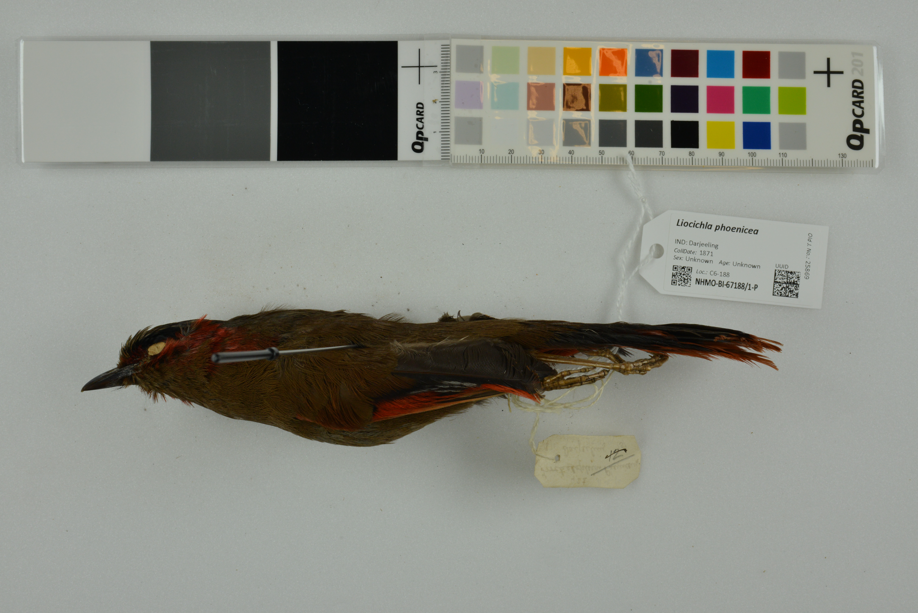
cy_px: 306
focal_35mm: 35
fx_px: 893
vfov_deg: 37.9
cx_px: 459
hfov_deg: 54.4
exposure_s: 1/250
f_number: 16
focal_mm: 35
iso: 800
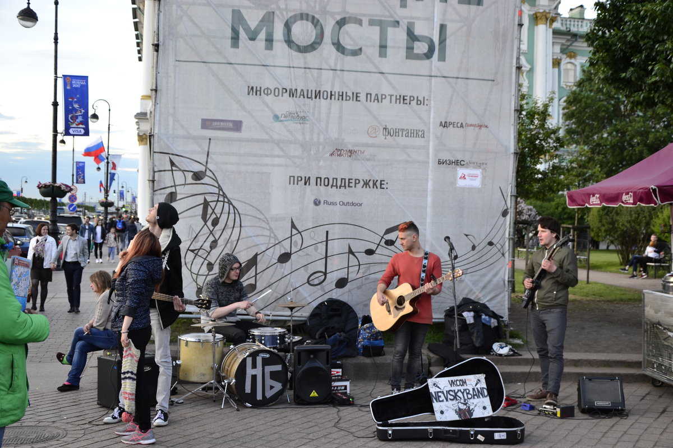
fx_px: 841
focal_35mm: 45
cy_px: 224
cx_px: 336
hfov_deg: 43.6
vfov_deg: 29.9
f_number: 4.2
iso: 200
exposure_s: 1/40
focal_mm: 30
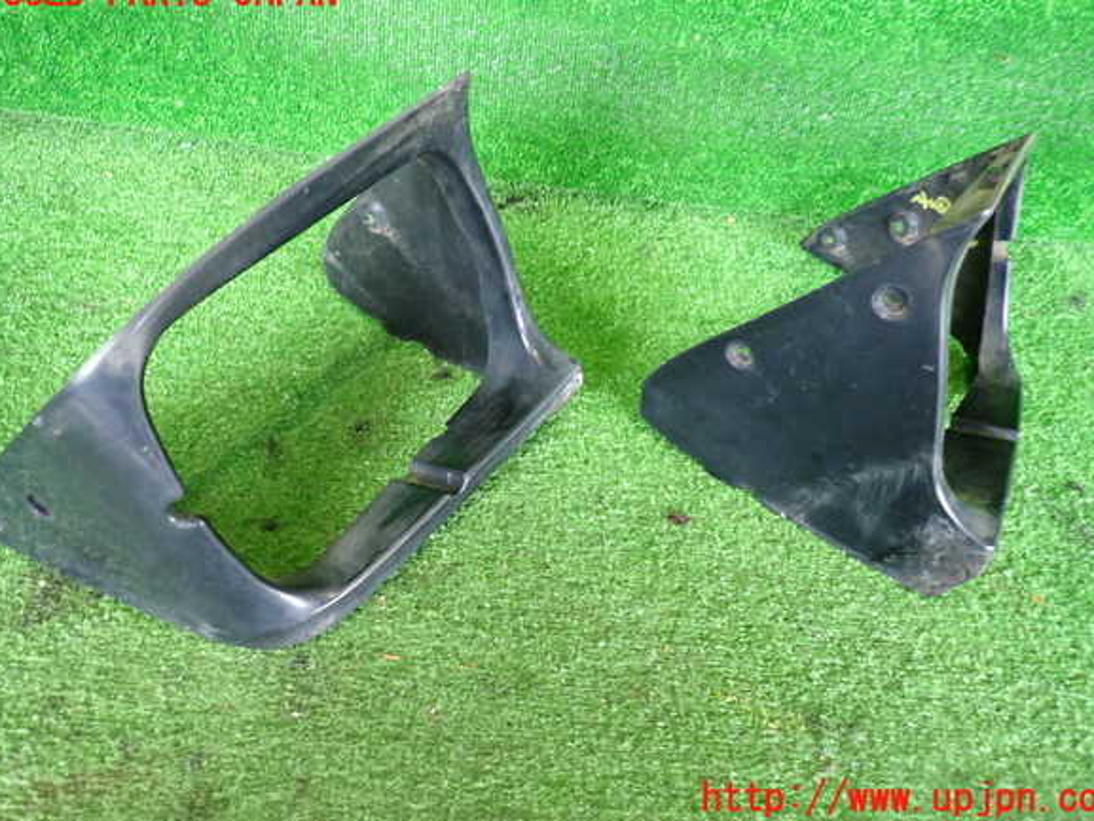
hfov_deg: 67.3
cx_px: 561
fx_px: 822
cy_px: 396
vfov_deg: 53.1
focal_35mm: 26
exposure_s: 1/30
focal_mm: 4.5
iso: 400
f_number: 2
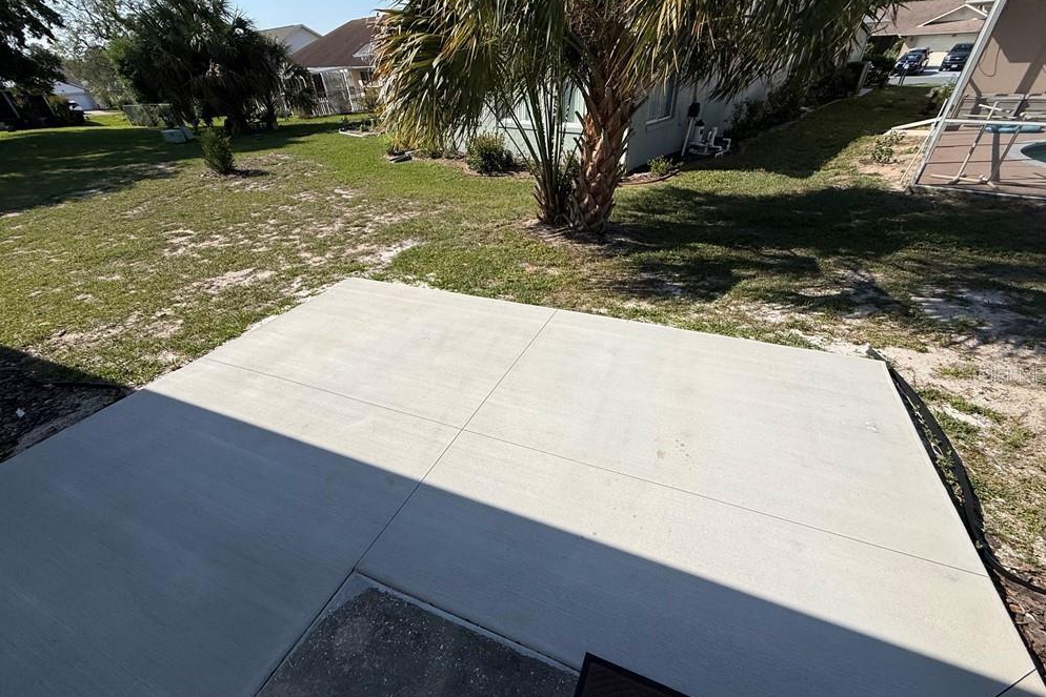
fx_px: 436
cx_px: 521
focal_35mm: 15
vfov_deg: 77.2
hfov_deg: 100.4
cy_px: 373
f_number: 2.2
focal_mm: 2.22
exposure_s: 1/3891
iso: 50
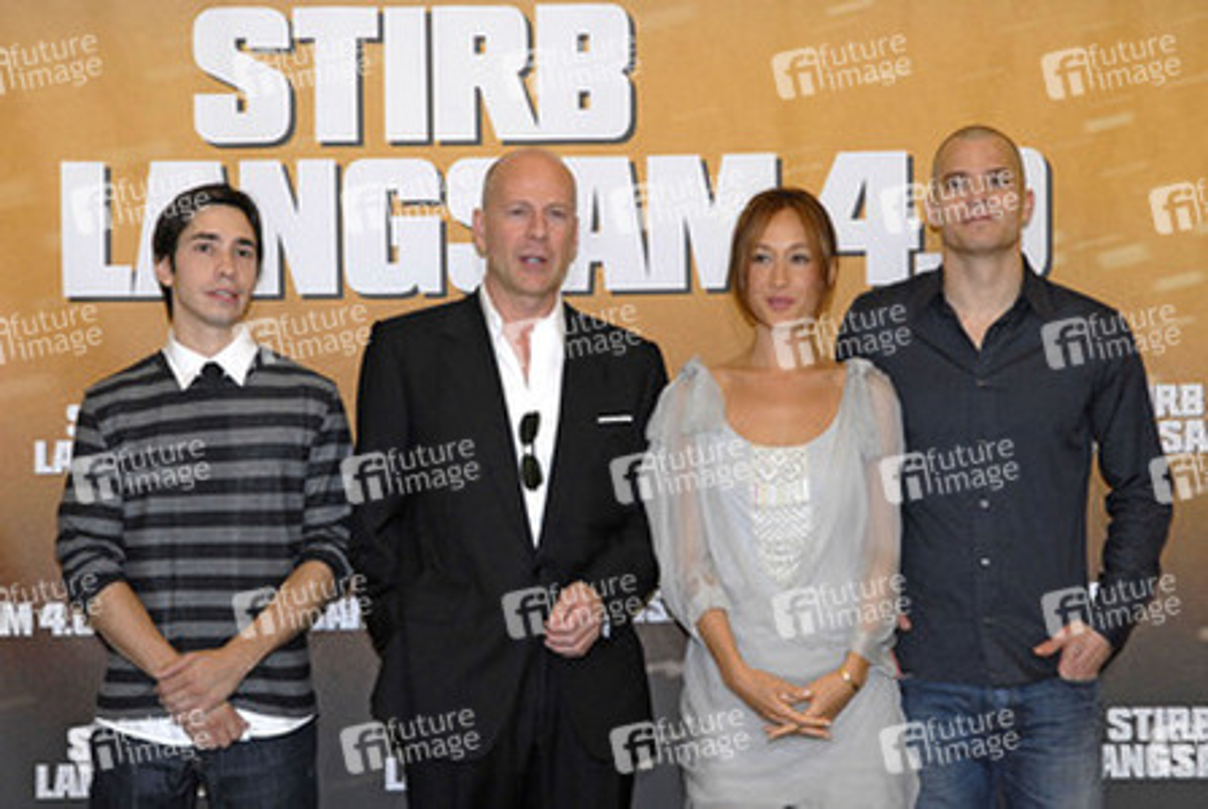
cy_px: 404
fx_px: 2621
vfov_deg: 17.5
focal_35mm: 78
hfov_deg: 26.0
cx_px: 604
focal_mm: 52
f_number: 4.5
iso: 400
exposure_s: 1/100
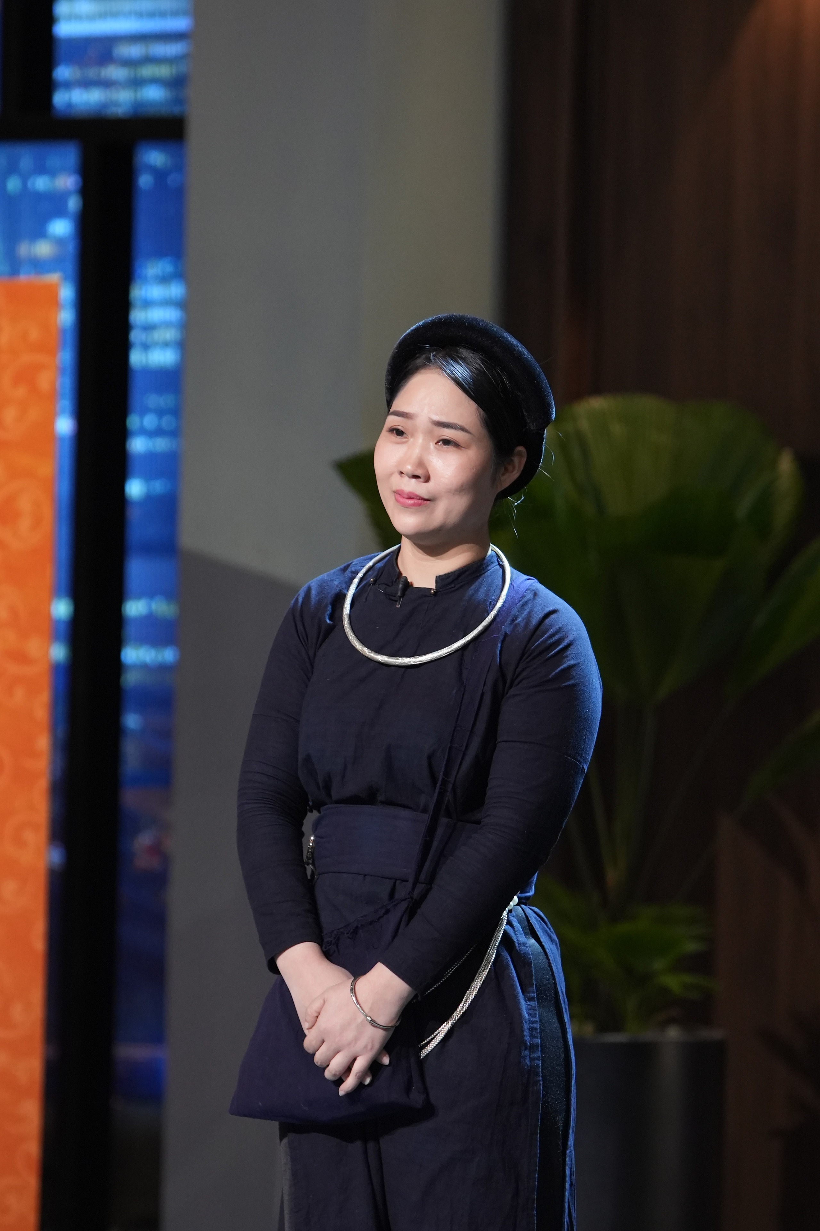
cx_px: 410
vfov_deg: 8.9
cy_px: 616
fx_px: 7926
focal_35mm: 232
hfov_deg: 5.9
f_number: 3.5
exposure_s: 1/200
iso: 2500
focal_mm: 155
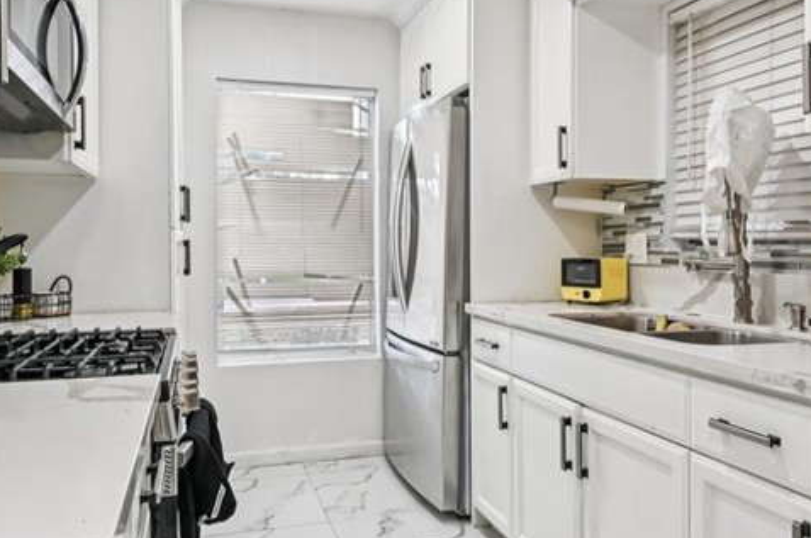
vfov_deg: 43.4
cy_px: 239
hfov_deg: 61.9
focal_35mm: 30
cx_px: 372
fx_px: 675
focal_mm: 14
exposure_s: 1/8
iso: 250
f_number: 8
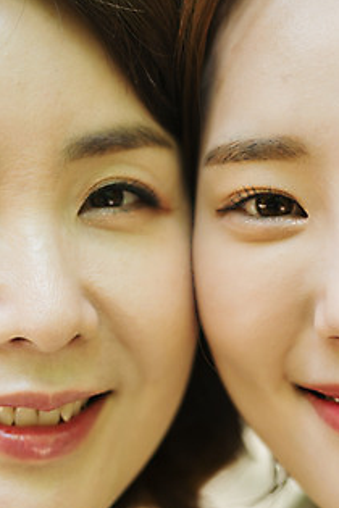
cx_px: 201
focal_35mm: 108
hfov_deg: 12.7
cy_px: 248
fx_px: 1525
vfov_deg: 18.9
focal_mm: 85
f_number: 2.5
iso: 320
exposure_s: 1/200
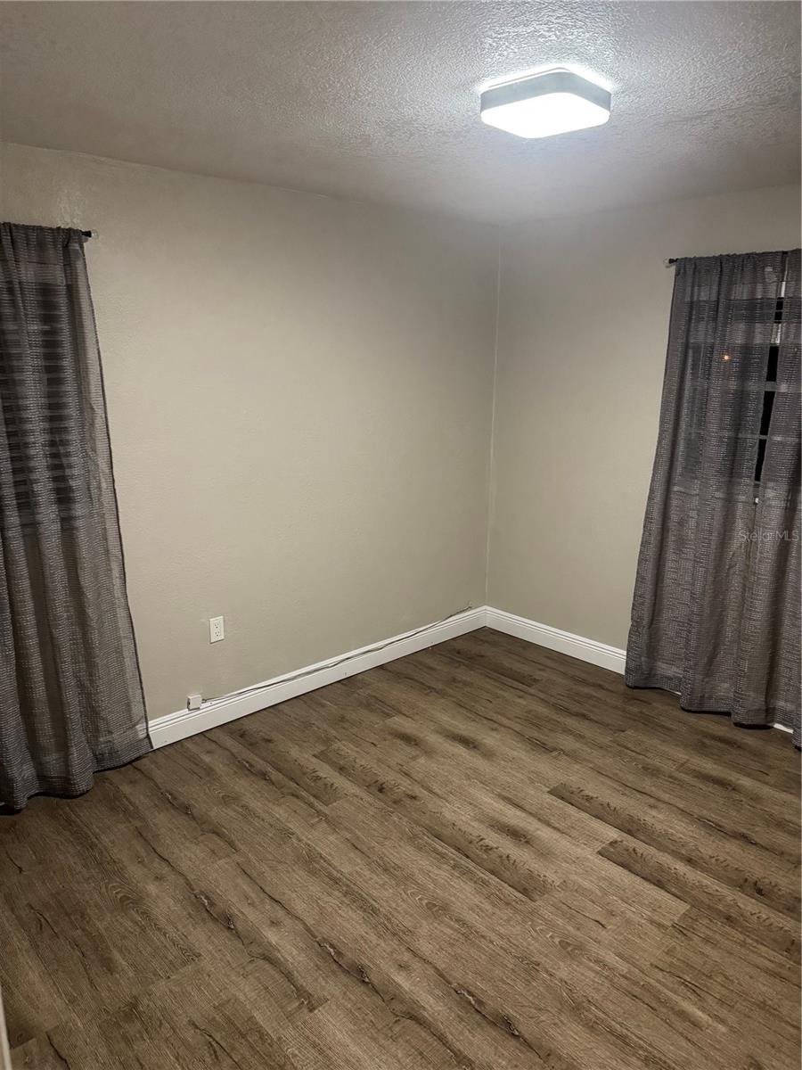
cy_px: 535
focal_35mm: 24
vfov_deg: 71.6
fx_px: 741
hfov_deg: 56.8
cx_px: 401
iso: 500
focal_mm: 6.76
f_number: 1.78
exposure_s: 1/60
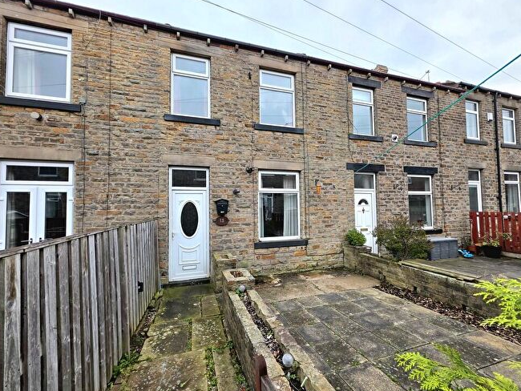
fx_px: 211
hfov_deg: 102.0
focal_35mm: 14
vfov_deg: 85.7
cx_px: 256
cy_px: 200
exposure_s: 1/120
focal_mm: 2.2
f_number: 1.9
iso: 20
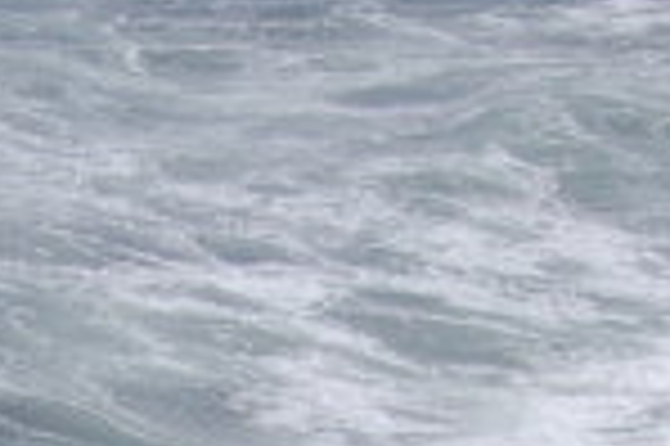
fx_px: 3439
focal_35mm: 185
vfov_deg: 7.0
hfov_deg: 11.0
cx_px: -36
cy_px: 1034
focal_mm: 18
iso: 200
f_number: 10
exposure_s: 1/400
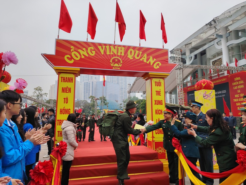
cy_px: 92
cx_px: 123
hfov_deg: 71.6
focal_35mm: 24
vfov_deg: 56.8
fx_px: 171
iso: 100
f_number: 1.75
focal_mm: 5.25
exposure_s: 1/271
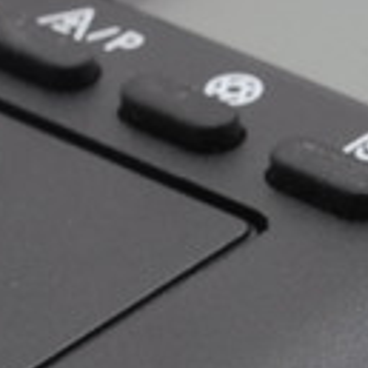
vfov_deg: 4.0
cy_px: 505
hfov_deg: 4.0
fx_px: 5252
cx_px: 94
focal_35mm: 437
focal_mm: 55
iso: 320
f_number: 16
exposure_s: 1/100
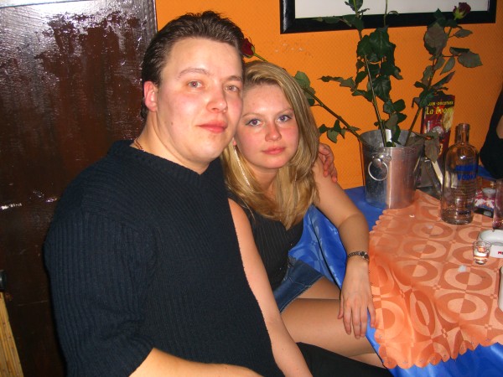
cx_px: 252
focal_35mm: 38
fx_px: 552
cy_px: 188
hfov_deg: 49.0
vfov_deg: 37.7
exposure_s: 1/60
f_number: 2.8
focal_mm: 7.9
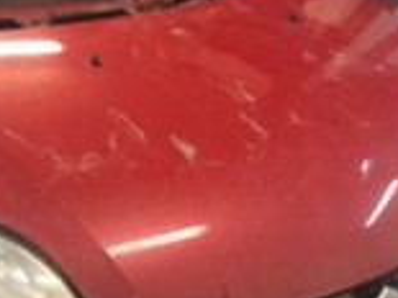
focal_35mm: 75
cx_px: 82
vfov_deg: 19.5
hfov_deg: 25.6
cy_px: 72
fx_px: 862
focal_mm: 4.15
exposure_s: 1/25
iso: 250
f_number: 2.2
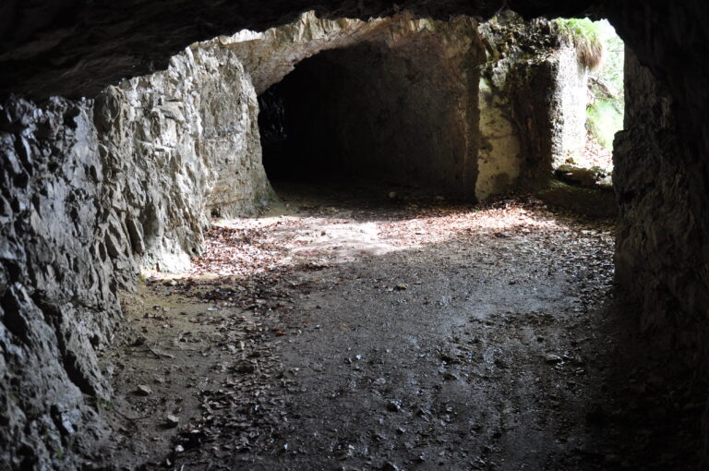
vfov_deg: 35.4
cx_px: 354
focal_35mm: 38
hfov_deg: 51.3
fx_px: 738
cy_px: 236
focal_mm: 25
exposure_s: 1/60
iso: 400
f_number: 4
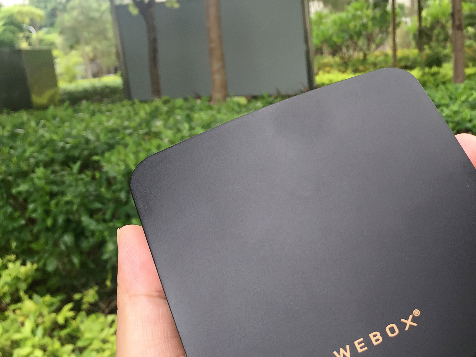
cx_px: 350
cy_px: 229
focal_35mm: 45
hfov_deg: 41.0
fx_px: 619
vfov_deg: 32.0
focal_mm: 4.15
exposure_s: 1/100
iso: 40
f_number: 2.2
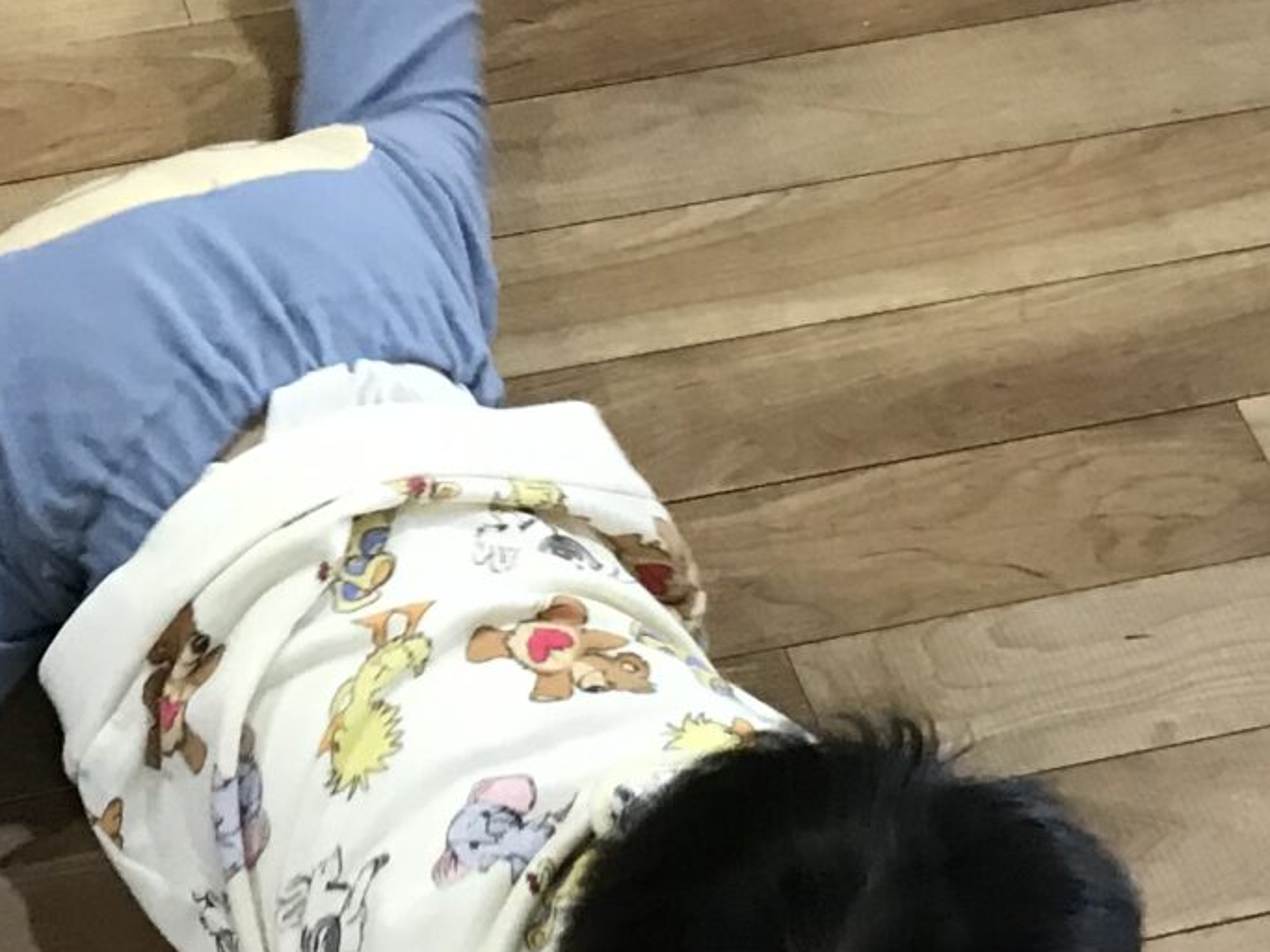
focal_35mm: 105
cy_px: 108
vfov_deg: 14.0
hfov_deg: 18.6
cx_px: 290
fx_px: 3852
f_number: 1.8
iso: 80
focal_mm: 3.99
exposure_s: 1/17
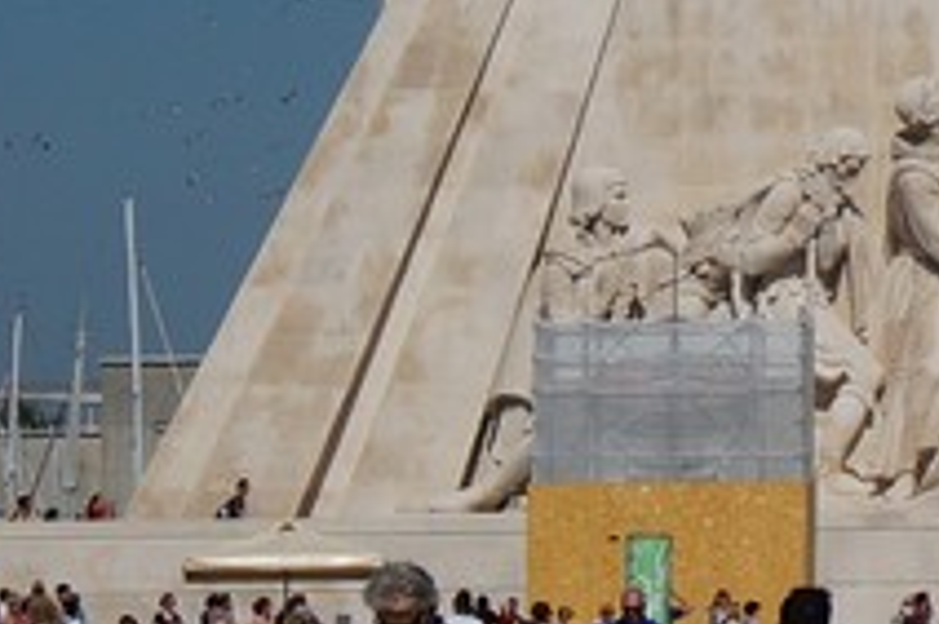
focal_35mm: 333
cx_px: 2316
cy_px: -434
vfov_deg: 4.1
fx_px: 8675
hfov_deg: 5.9
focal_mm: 39
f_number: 9
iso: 100
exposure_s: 1/640
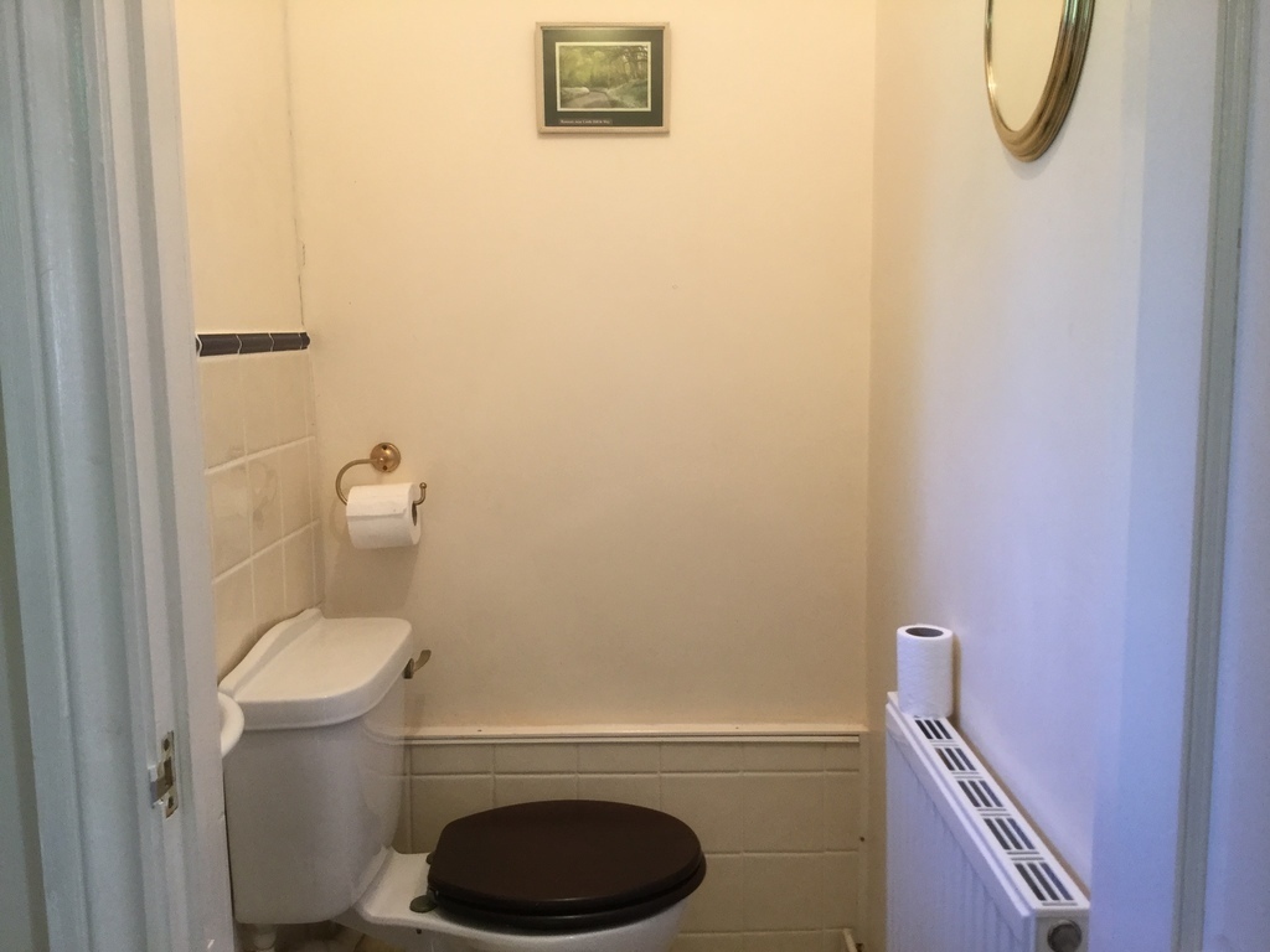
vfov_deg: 45.4
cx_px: 635
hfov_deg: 58.4
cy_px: 476
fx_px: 1137
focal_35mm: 31
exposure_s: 1/33
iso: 100
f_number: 2.4
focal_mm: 3.3
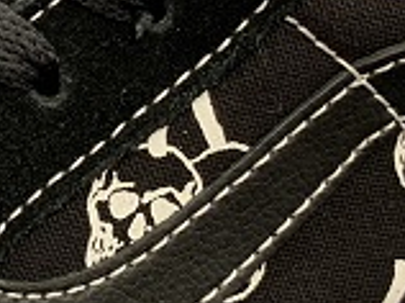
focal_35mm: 132
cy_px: 85
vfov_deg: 11.2
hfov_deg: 14.3
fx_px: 1542
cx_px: -128
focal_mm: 4.25
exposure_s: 1/60
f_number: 1.8
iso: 200
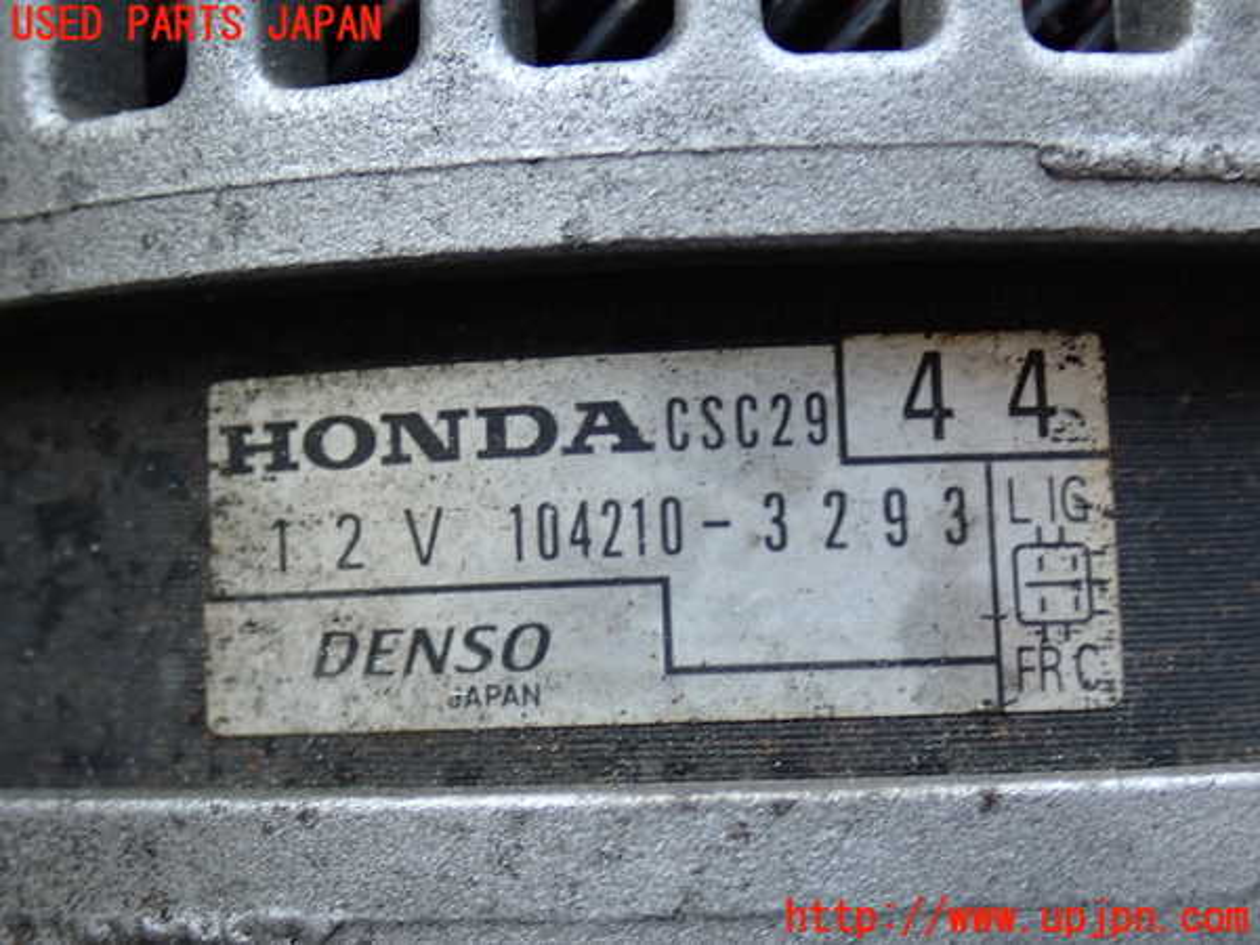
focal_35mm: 58
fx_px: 2111
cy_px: 472
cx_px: 630
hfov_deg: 33.2
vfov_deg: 25.2
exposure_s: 1/60
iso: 320
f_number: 3.5
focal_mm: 10.35
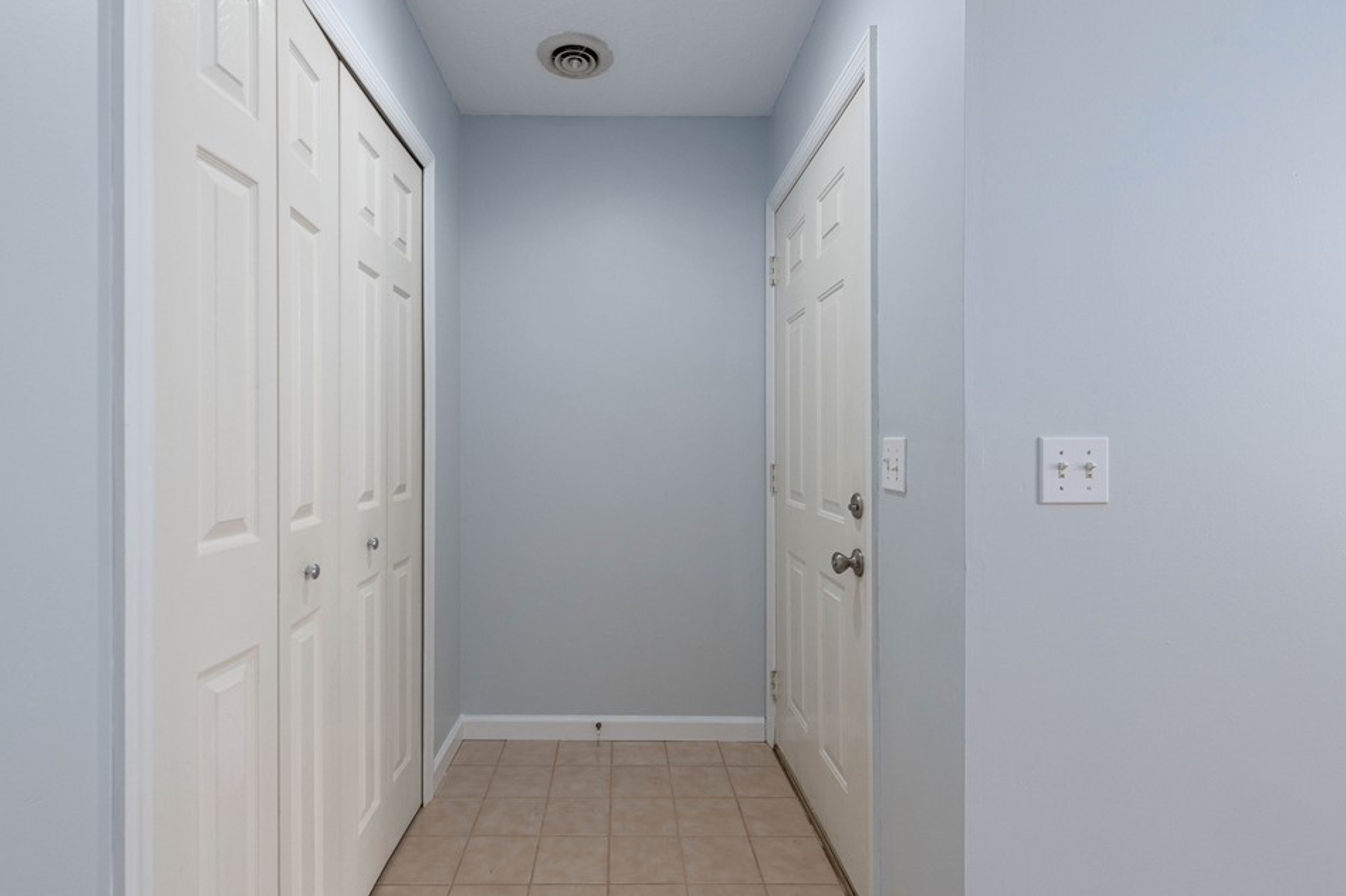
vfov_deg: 73.7
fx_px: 598
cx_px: 703
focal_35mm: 16
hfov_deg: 96.7
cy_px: 447
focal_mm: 14
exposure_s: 1/60
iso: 200
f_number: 9
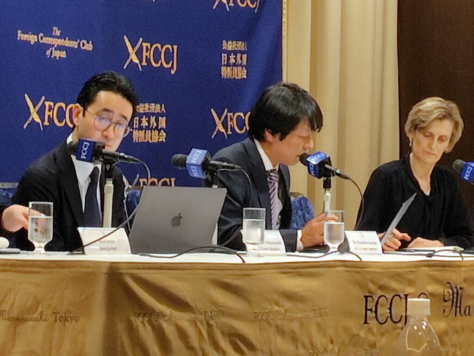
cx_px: 237
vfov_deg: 58.9
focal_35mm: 23
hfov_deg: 73.9
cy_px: 178
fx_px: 315
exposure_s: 1/60
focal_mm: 5.6
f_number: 1.9
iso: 296
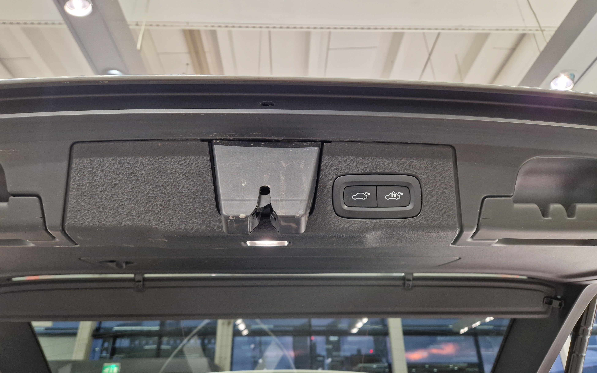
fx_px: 407
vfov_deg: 49.3
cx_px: 294
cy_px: 197
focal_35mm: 25
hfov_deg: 72.5
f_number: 1.8
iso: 320
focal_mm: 5.4
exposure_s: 1/100
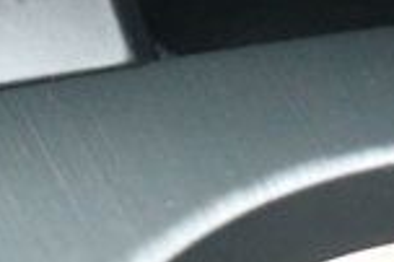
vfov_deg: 4.0
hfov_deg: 5.9
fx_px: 3772
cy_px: -139
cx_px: -148
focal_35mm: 345
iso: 10000
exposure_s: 1/60
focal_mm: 55
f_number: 5.6
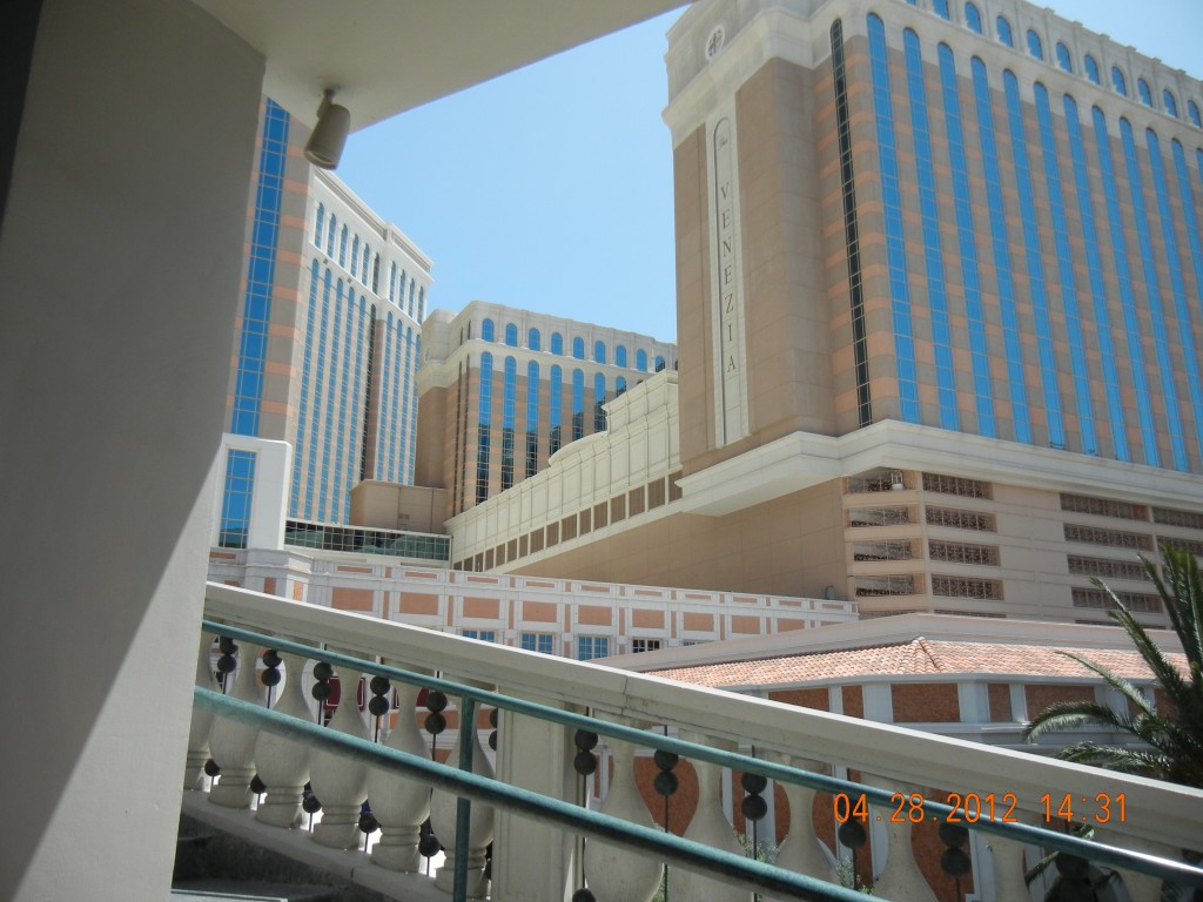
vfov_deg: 46.8
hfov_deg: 60.0
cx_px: 602
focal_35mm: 30
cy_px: 451
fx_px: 1043
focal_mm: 5.4
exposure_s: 1/321
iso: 160
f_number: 7
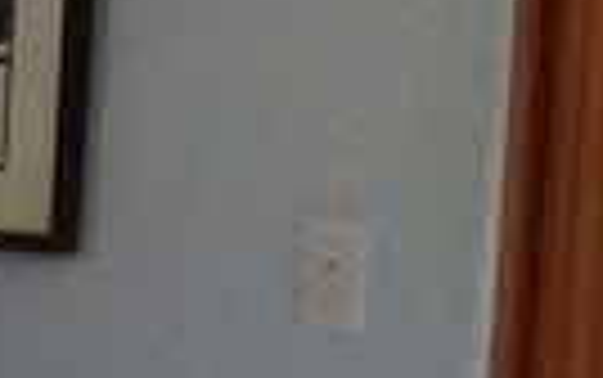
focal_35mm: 267
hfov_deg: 7.1
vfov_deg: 4.9
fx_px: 4391
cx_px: -1112
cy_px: 612
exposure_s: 1/120
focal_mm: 4.12
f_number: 2.4
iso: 100
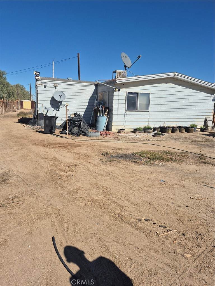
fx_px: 190
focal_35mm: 23
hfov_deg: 58.9
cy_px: 143
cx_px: 108
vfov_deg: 73.9
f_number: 1.8
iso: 25
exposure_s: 1/3200
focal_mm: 5.4
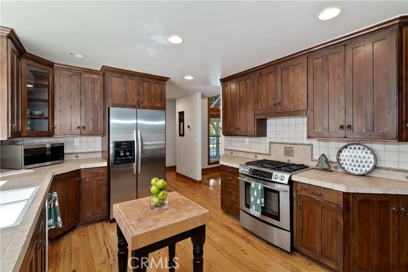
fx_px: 170
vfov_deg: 77.4
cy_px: 136
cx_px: 204
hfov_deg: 100.4
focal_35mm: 15
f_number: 8
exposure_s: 1/30
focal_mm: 10
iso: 400
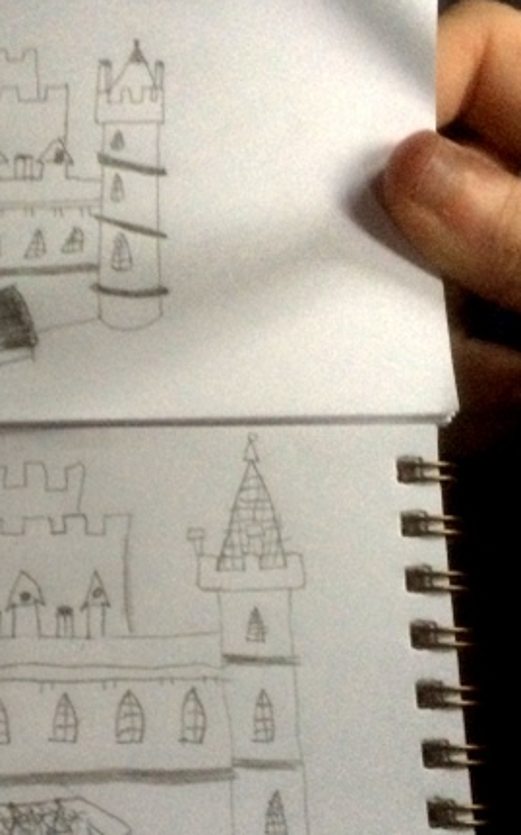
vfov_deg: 34.5
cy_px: 449
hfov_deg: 21.5
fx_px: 1342
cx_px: 56
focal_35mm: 59
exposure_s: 1/30
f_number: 2.2
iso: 250
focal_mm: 4.12
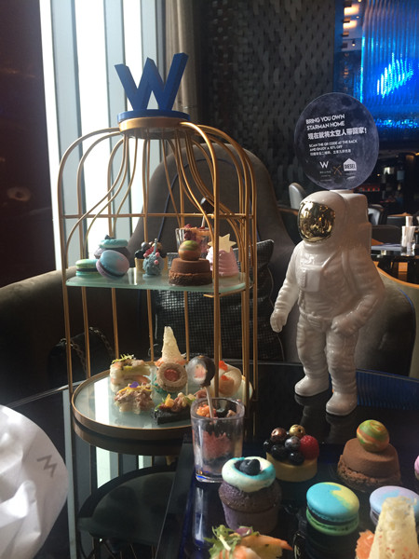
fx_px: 468
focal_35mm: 29
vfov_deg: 61.7
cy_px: 280
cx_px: 210
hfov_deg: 48.2
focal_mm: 4.15
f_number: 2.2
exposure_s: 1/33
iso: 100
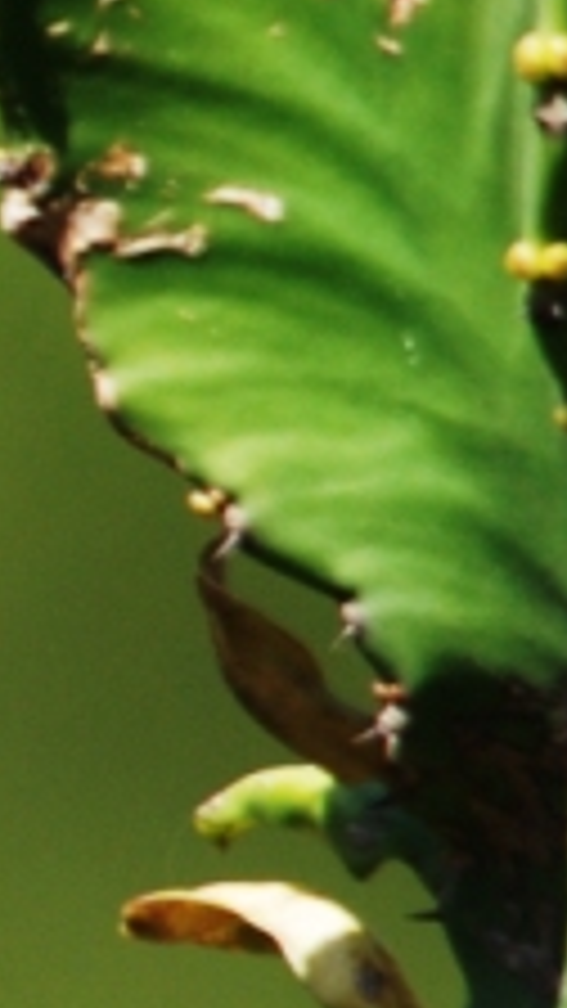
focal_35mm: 3602
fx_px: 96275
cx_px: -1030
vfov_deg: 0.6
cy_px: 922
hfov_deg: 0.3
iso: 220
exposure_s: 1/500
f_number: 6.3
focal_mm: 500
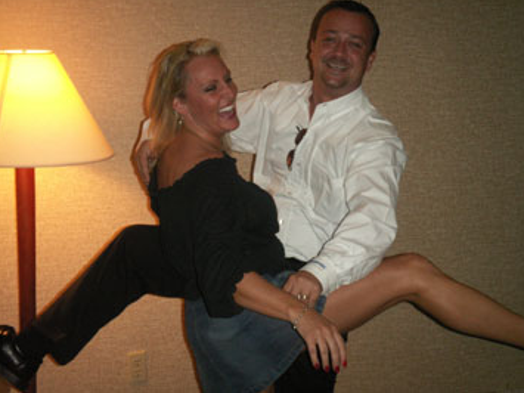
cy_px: 195
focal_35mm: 70
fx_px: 1059
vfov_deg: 21.0
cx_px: 261
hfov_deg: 27.8
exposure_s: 1/40
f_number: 3.5
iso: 160
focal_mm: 14.5
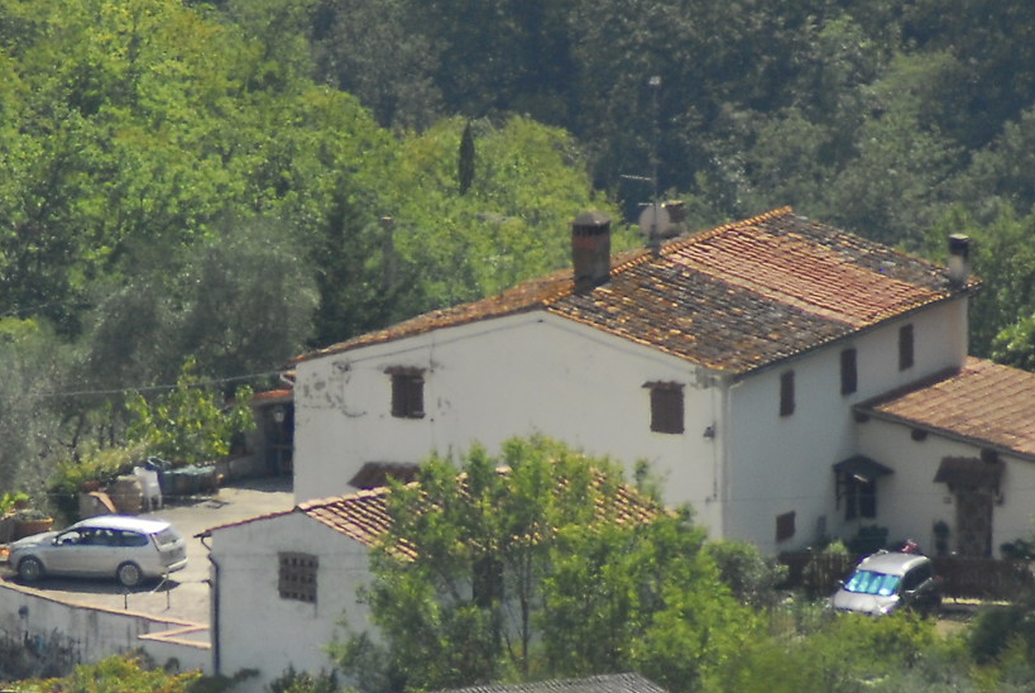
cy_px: 589
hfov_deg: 1.6
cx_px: 487
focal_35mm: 1318
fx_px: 37932
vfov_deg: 1.0
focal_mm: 300
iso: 320
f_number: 6.3
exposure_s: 1/800
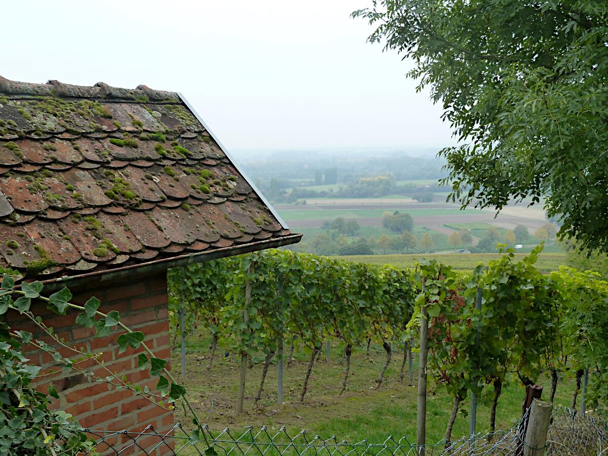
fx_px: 703
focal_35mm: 40
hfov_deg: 46.8
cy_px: 228
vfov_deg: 36.0
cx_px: 304
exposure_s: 1/125
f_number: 4
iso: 125
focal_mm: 6.5
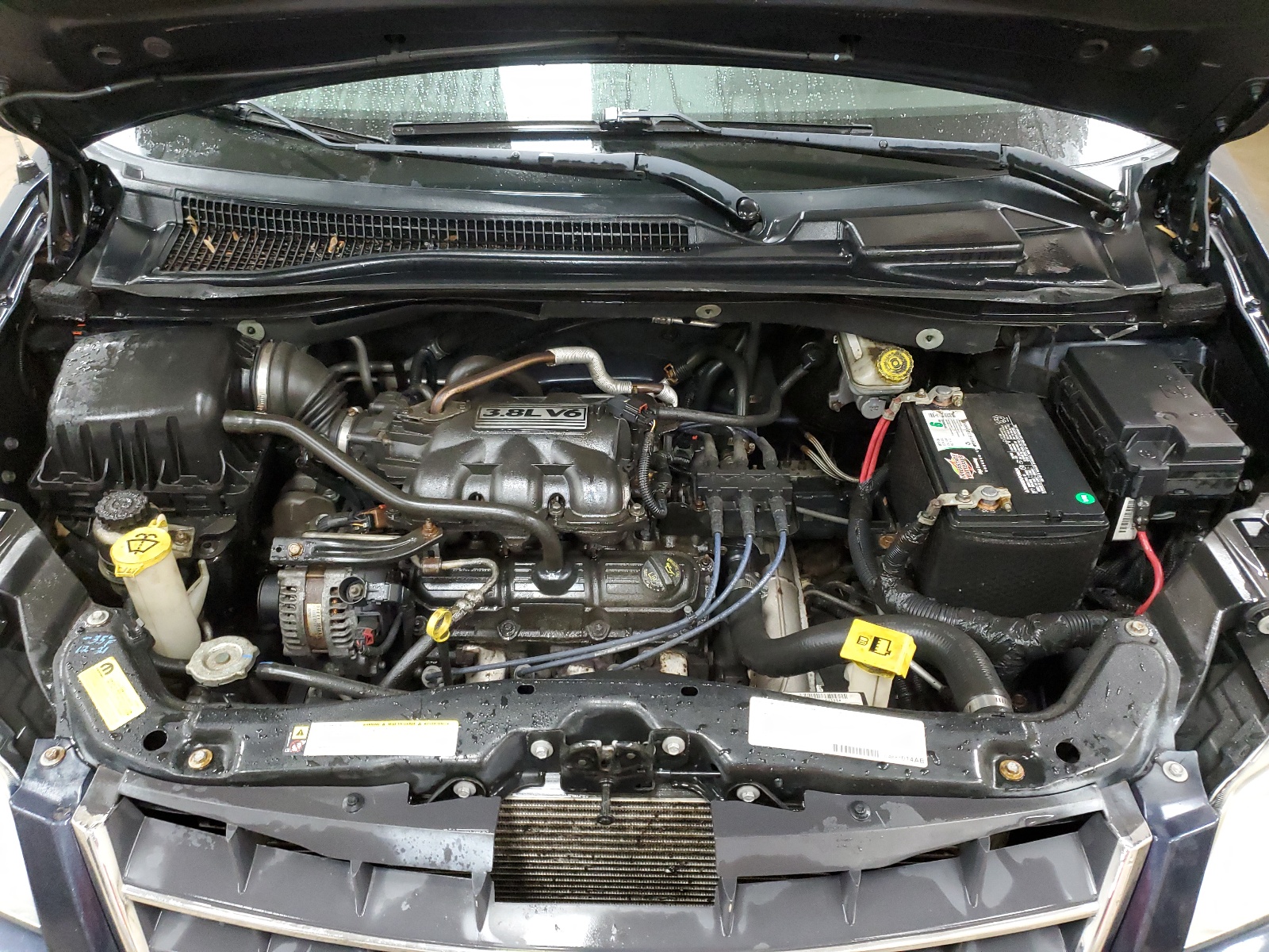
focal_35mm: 26
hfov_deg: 67.3
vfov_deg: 53.1
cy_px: 476
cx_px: 634
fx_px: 953
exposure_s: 1/40
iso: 355
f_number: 1.5
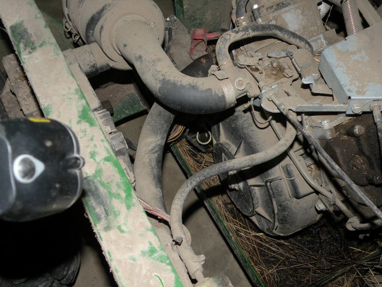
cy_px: 144
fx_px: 463
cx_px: 191
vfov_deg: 34.3
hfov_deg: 44.8
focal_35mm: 42
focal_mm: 7.4
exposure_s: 1/60
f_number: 3.2
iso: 64
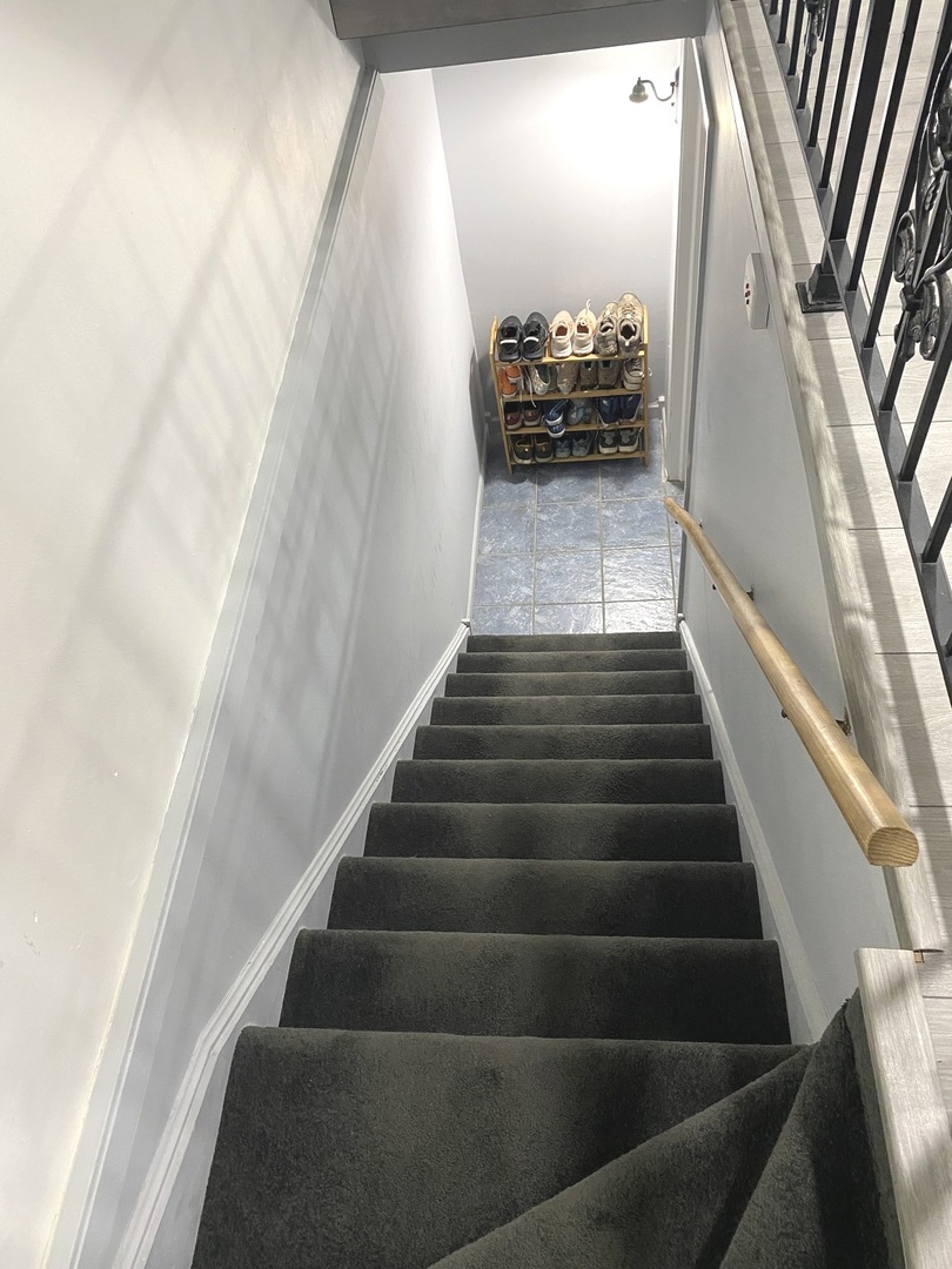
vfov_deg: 67.3
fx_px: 953
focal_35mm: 26
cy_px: 634
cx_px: 476
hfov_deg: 53.1
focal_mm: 4.25
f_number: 1.8
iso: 320
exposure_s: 1/60
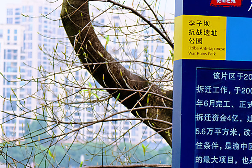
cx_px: 99
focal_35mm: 192
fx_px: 1344
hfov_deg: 10.7
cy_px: 155
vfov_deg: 7.1
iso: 400
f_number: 4
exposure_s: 1/150
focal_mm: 50.5
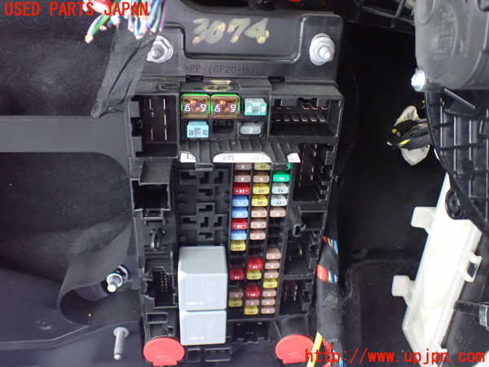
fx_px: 424
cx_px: 244
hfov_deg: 60.0
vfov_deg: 46.8
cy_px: 184
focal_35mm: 30
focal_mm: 5.4
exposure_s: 1/30
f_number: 2.3
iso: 1600
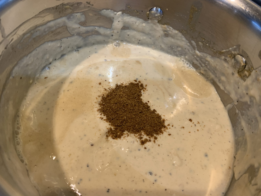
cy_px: 98
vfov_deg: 53.1
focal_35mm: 26
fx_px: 196
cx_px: 130
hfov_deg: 67.3
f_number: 1.8
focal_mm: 4.25
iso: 125
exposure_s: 1/50
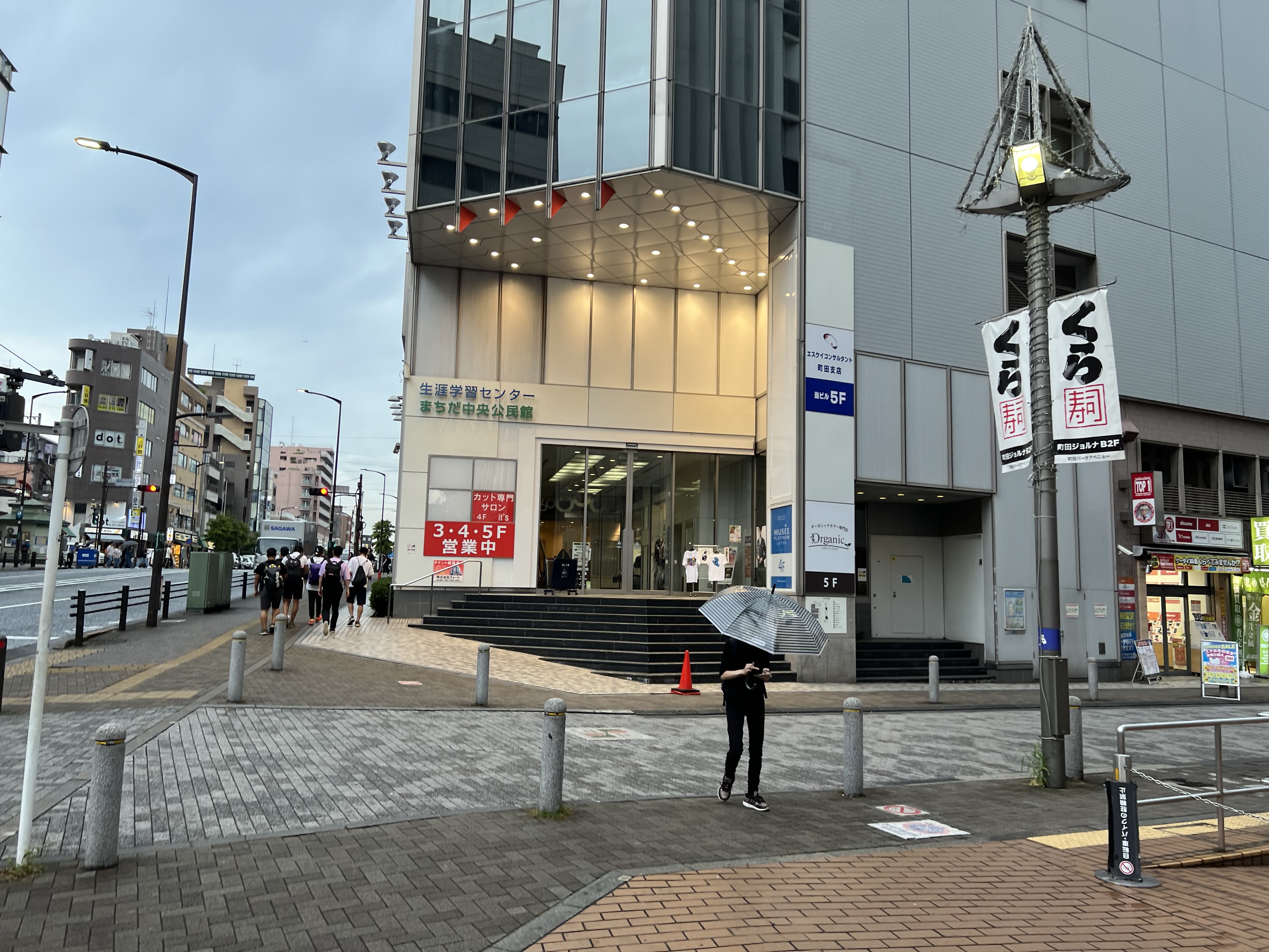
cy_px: 476
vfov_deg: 53.1
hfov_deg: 67.3
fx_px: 953
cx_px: 634
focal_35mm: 26
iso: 32
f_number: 1.5
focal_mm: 5.7
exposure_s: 1/140
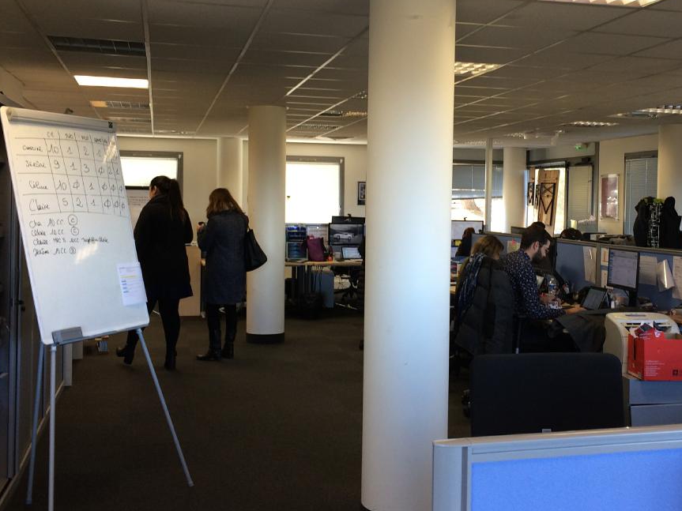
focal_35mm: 43
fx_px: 847
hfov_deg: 43.6
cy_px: 221
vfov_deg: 33.5
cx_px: 411
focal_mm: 4.15
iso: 50
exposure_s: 1/50
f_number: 2.2
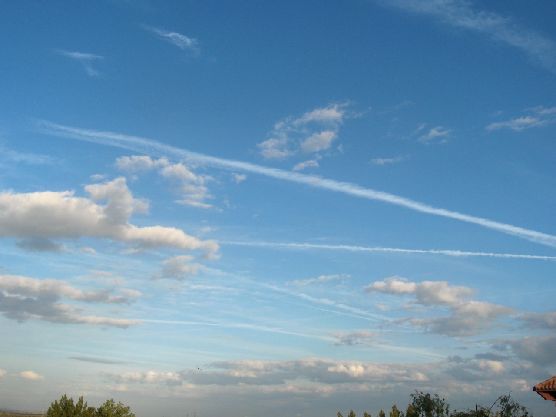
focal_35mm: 39
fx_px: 626
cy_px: 208
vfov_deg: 36.8
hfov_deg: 47.9
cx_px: 278
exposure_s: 1/518
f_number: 4.8
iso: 100
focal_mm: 8
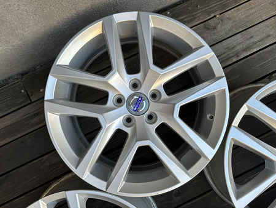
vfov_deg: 56.9
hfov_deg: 71.6
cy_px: 104
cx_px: 138
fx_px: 191
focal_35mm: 24
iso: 64
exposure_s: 1/121
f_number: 1.78
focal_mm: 6.86
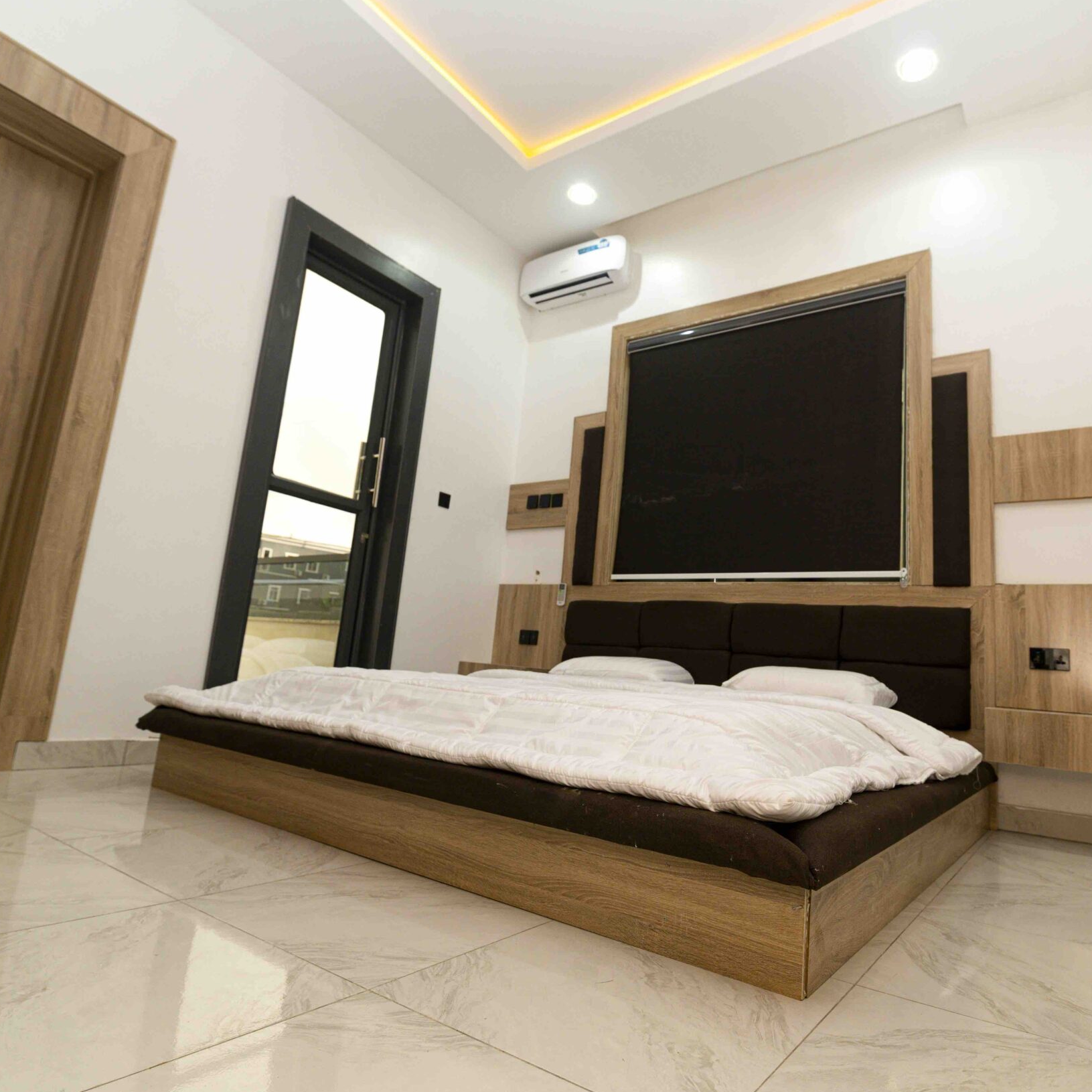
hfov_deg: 74.3
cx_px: 633
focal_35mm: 20
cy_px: 546
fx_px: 714
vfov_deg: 74.8
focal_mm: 15
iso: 640
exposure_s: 1/100
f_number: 4
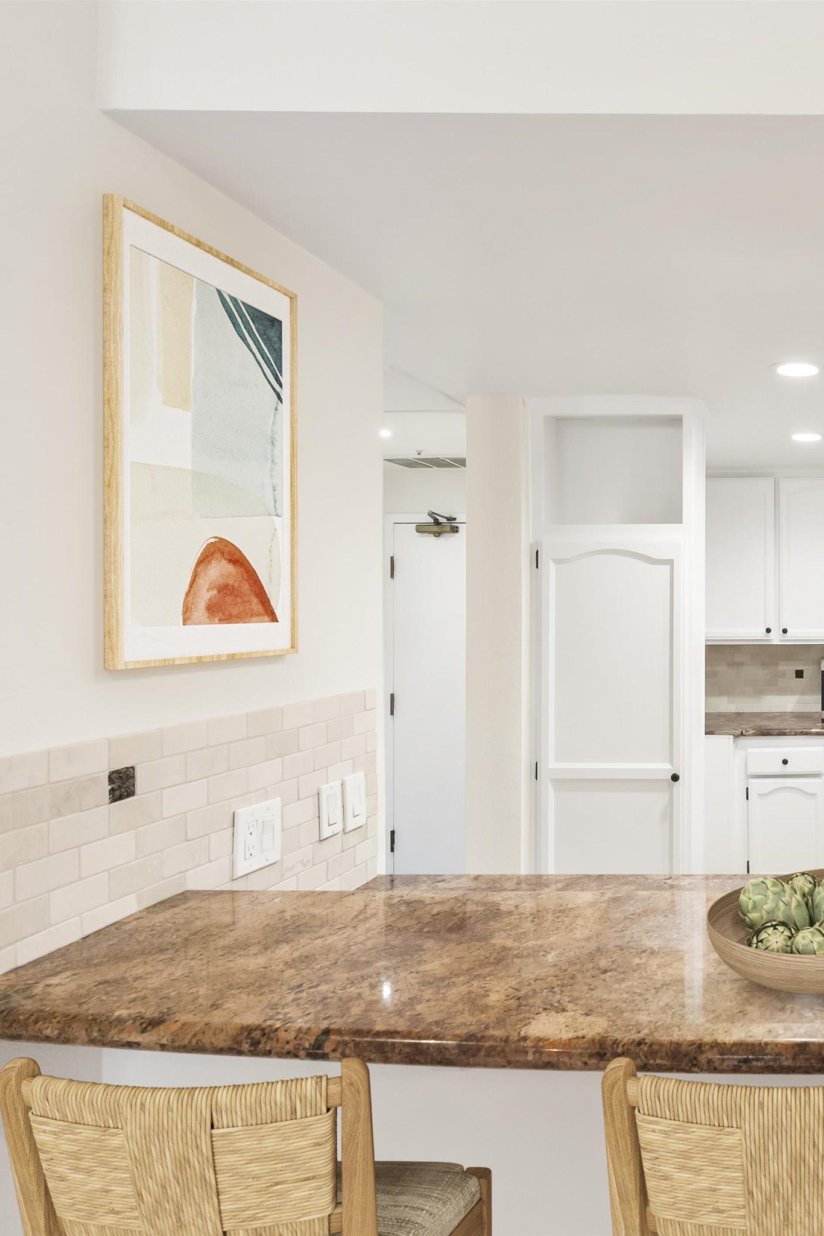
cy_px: 618
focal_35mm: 24
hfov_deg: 44.4
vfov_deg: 73.7
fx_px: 824
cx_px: 842
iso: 500
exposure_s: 1/6
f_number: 8
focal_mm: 16
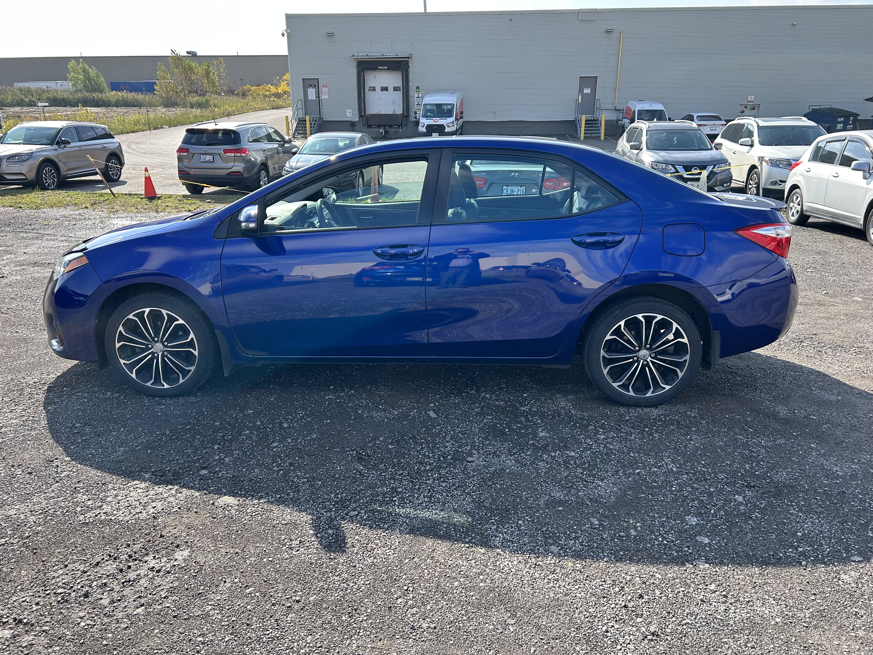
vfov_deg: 53.1
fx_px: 656
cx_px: 436
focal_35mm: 26
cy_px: 328
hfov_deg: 67.3
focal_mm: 5.7
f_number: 1.5
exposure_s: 1/1159
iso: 50
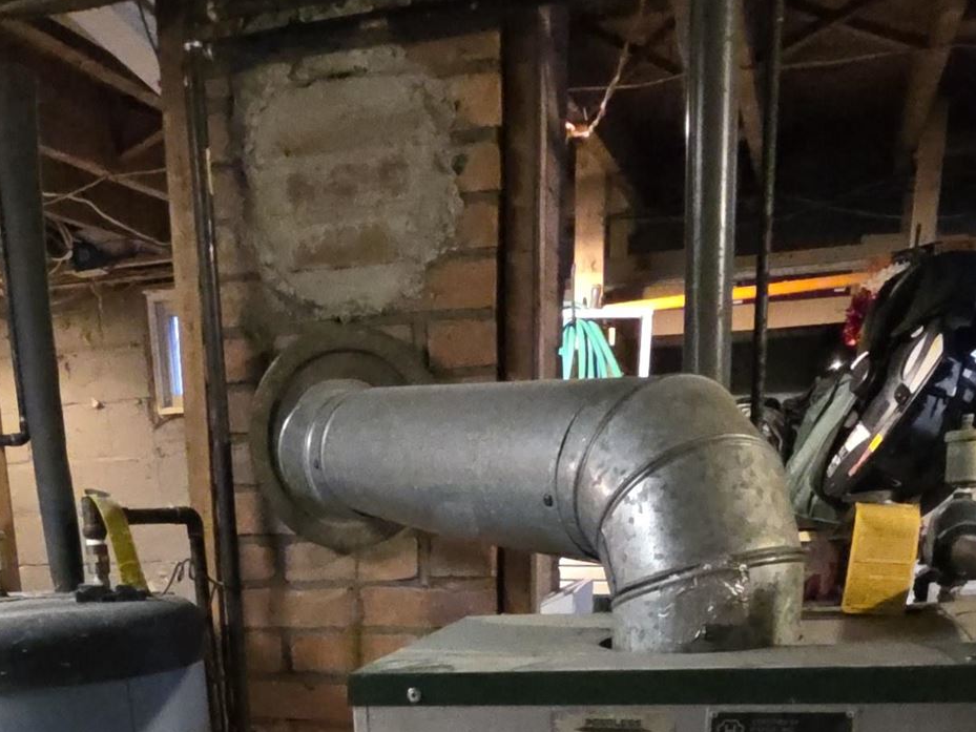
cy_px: 1005
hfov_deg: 43.6
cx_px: 380
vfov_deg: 27.0
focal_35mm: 43
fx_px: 1213
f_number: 1.9
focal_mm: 2.2
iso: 1250
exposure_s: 1/60
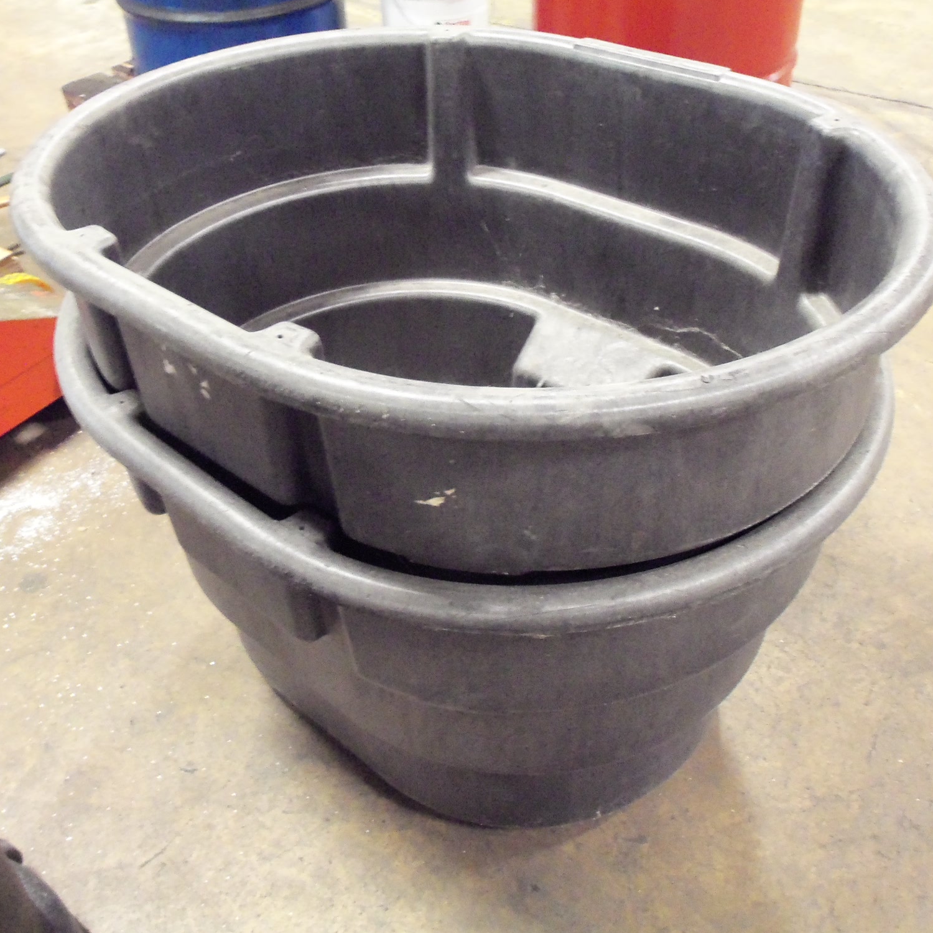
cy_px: 473
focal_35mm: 35
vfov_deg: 47.2
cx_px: 483
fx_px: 1067
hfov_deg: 47.2
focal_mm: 5.2
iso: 400
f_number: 3.4
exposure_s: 1/6
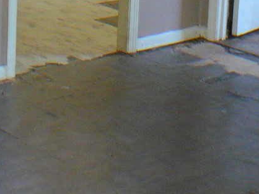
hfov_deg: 16.4
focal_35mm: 120
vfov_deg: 12.1
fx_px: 898
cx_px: 126
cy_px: -33
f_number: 3.4
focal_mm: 7.3
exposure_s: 1/8
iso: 200
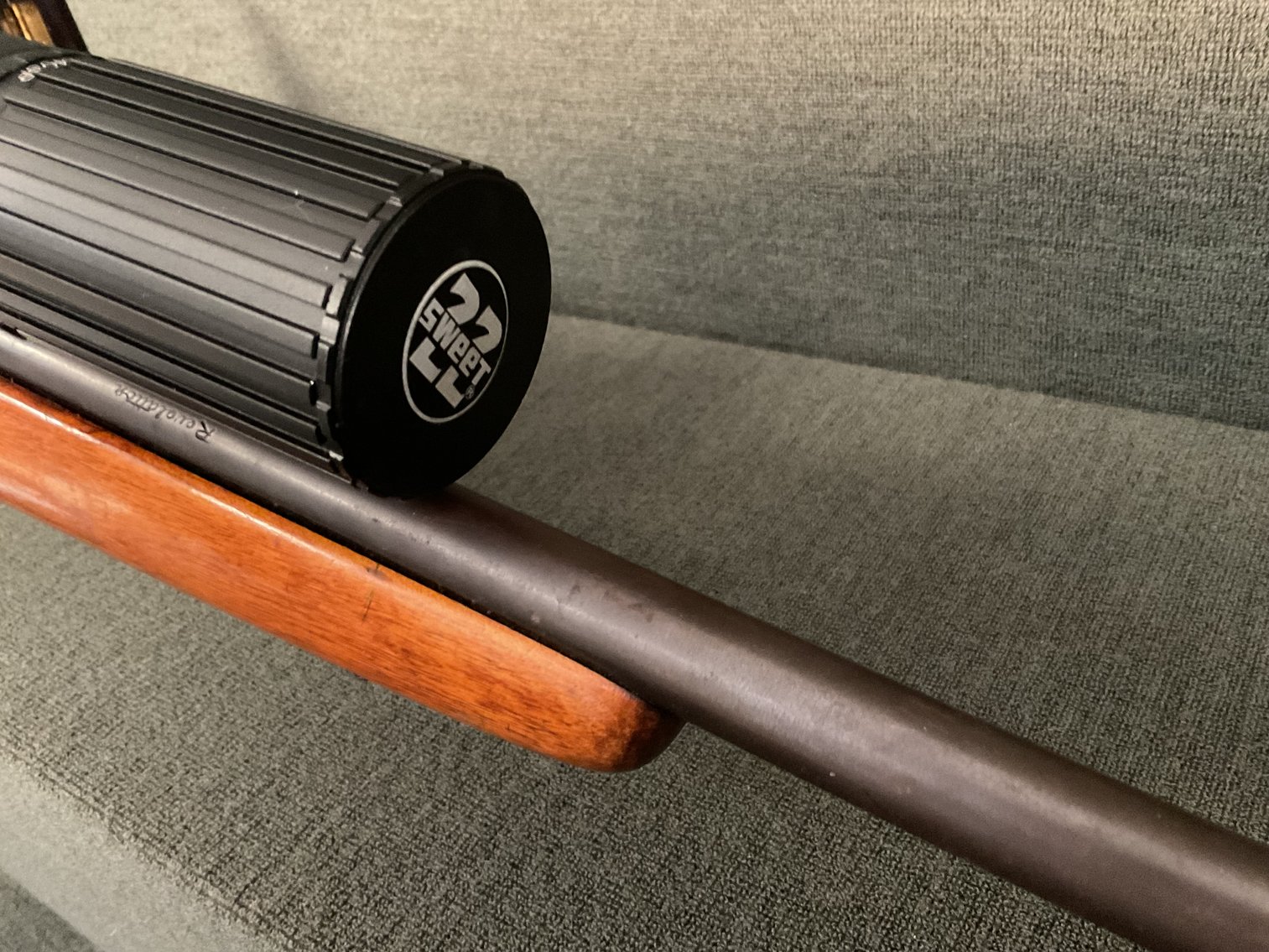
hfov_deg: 61.7
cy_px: 476
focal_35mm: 29
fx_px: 1063
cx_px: 634
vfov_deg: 48.2
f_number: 1.8
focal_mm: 3
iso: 500
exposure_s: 1/17
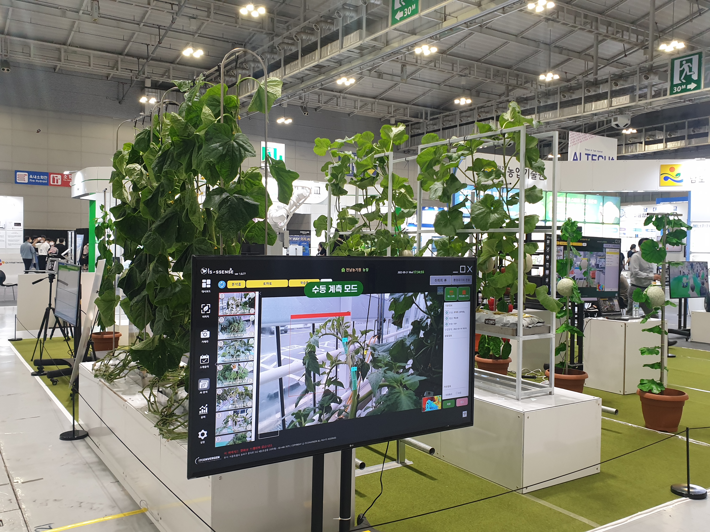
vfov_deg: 53.1
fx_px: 533
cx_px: 355
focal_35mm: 26
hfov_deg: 67.3
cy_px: 266
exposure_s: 1/50
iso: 160
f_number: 2.4
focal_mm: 4.3
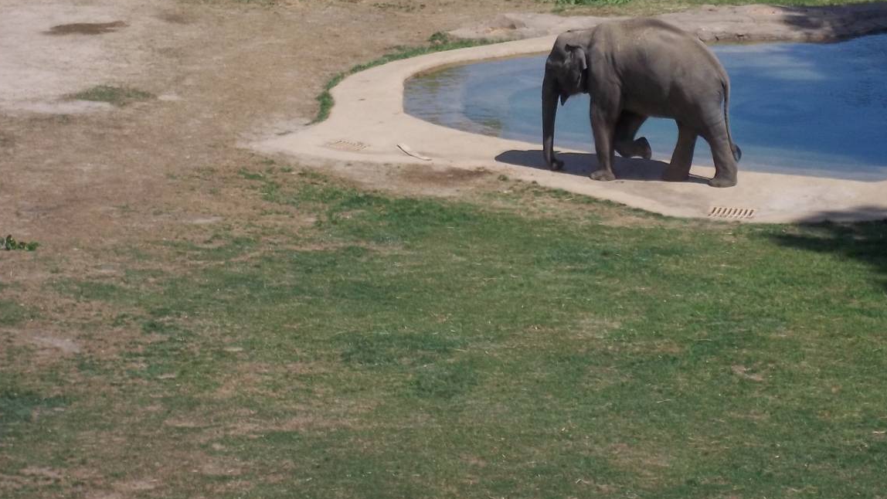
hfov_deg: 13.1
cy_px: 120
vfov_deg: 7.4
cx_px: 596
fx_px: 3858
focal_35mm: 164
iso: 80
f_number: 5.6
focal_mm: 19.5
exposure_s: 1/640
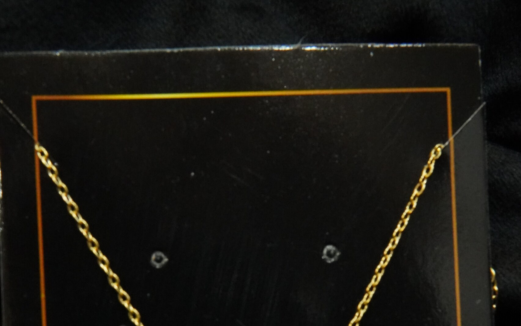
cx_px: 261
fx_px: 980
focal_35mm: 69
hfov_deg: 29.8
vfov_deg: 18.0
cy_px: 380
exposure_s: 1/80
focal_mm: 30
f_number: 9
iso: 6400
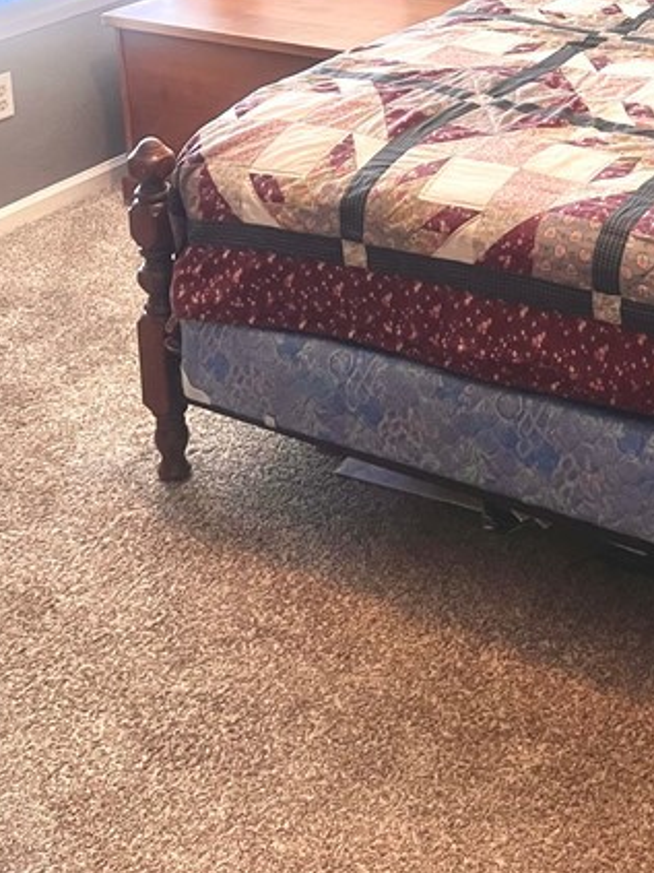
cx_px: 604
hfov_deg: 22.6
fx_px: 1588
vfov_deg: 28.5
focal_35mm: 63
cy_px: -31
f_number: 1.5
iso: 100
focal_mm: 5.7
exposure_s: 1/60
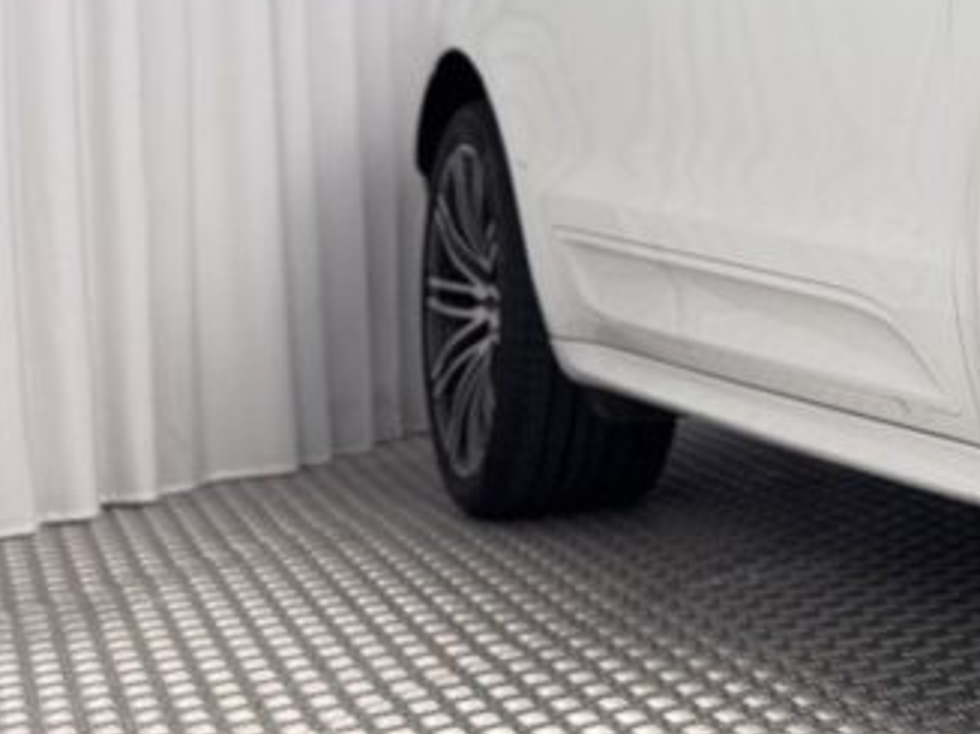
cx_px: 1726
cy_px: -33
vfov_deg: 16.4
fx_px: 2490
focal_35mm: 88
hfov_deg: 18.0
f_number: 1.78
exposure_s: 1/100
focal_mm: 6.76
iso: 160
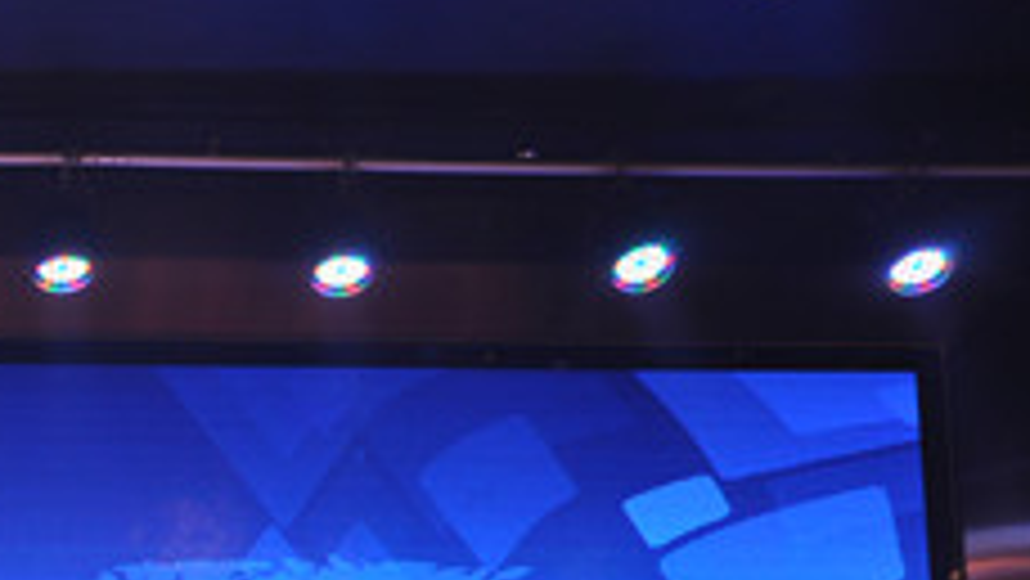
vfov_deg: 11.0
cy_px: 800
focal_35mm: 107
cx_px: -265
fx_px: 2923
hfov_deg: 18.7
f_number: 5.6
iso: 360
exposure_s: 1/30
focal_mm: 26
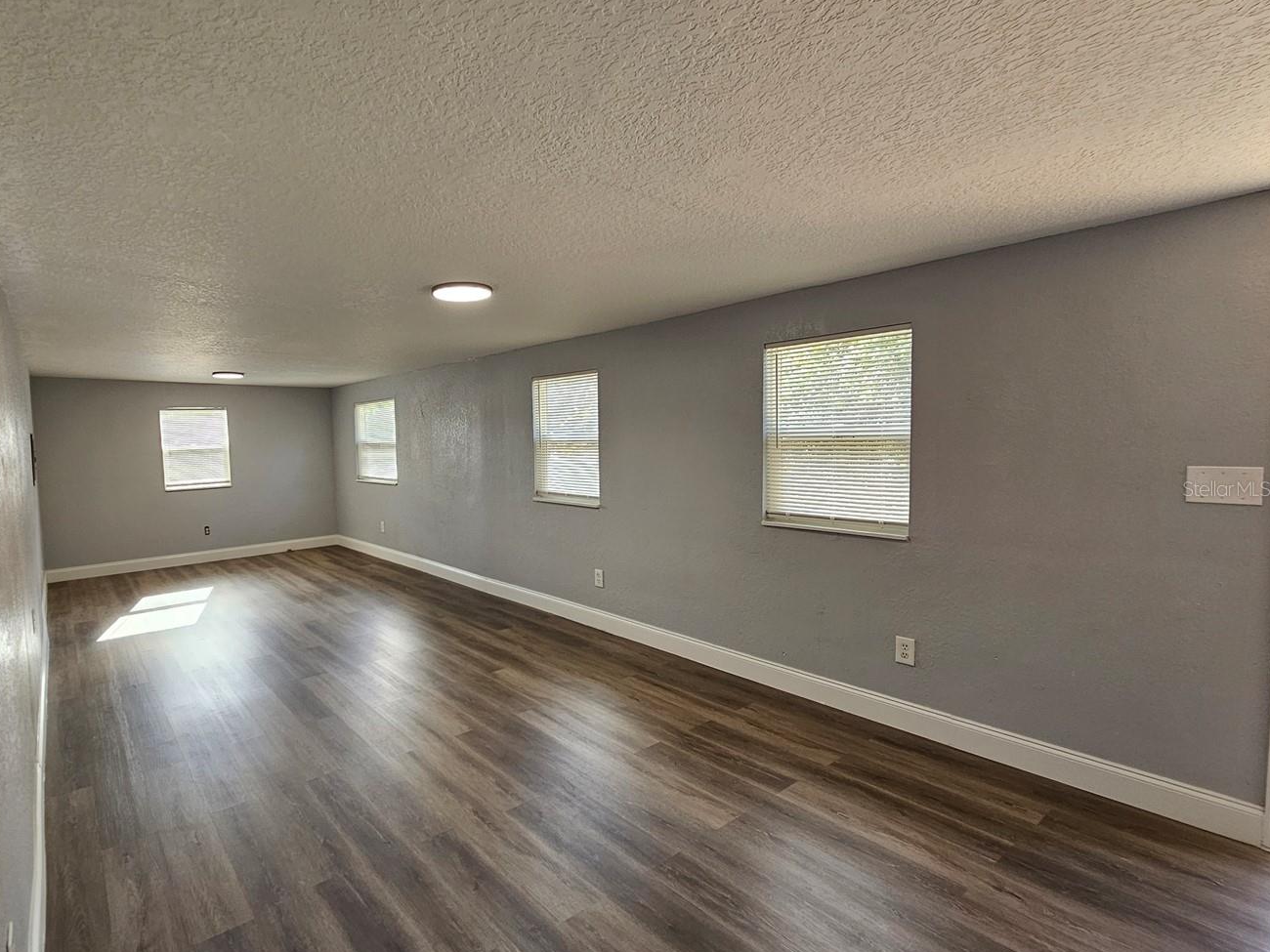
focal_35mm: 16
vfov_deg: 78.1
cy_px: 488
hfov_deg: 93.0
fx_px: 587
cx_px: 493
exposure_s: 1/60
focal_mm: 2.2
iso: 100
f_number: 2.2
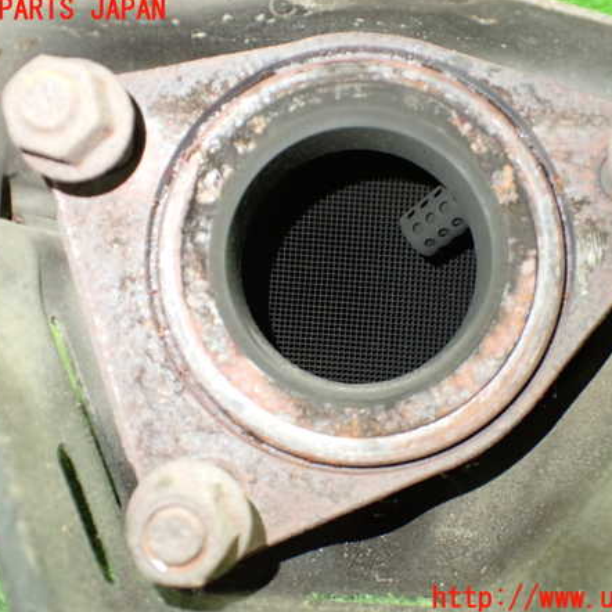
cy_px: 305
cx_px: 330
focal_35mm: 36
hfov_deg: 46.0
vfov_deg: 46.0
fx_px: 720
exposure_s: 1/30
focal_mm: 5.4
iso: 800
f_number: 2.3
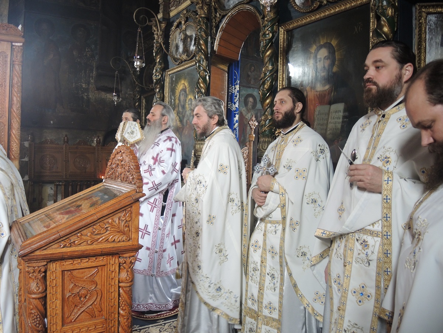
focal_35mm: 28
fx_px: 358
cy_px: 166
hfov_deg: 63.4
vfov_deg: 49.7
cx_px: 222
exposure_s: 1/8
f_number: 2
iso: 400
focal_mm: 6
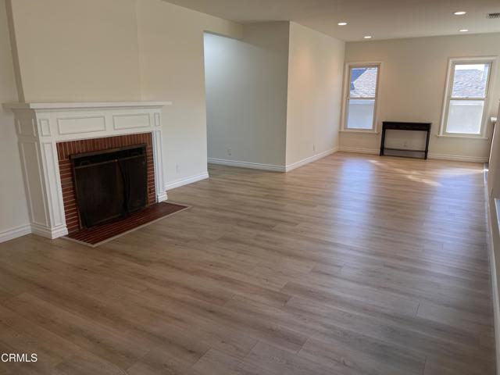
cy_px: 188
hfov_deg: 67.3
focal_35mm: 26
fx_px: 376
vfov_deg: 53.1
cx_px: 250
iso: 50
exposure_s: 1/120
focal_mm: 5.7
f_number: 1.5
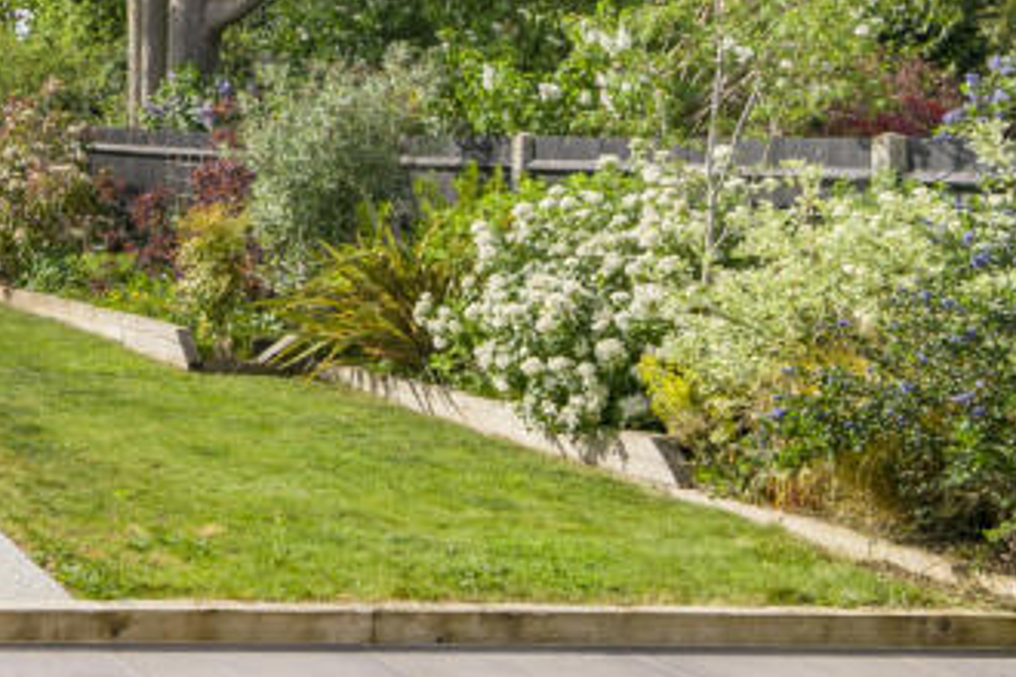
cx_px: -453
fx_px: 1665
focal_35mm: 59
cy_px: 138
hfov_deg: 26.2
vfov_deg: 22.7
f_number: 5
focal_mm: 19
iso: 80
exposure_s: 1/400
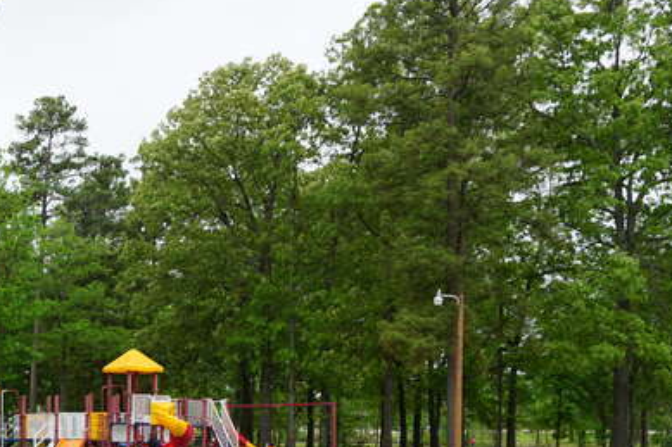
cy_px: 406
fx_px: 1325
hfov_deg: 27.4
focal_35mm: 71
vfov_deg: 18.8
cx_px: 60
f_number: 6.3
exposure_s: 1/80
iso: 100
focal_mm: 23
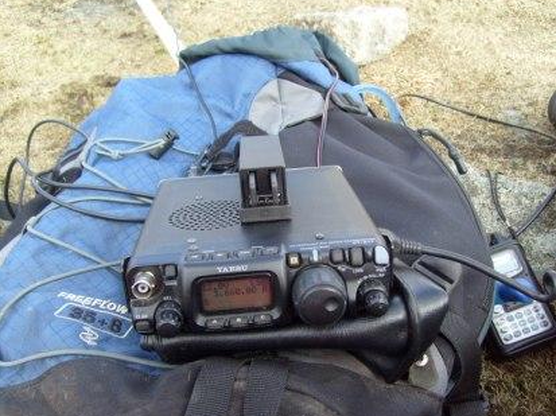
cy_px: 219
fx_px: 610
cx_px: 300
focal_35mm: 38
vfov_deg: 37.7
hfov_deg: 49.0
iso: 80
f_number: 2.8
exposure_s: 1/250
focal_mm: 5.8
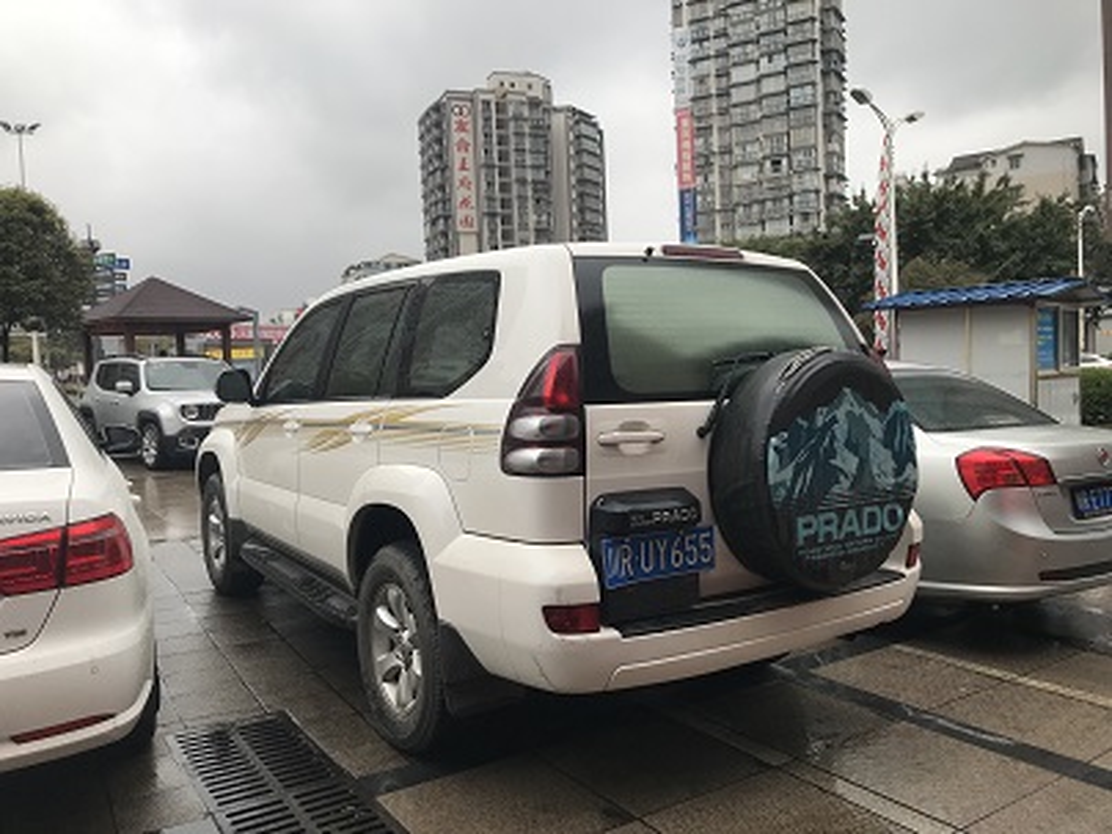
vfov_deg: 49.7
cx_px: 556
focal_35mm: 28
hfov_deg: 63.4
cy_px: 417
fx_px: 899
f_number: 1.8
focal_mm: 3.99
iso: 20
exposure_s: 1/184
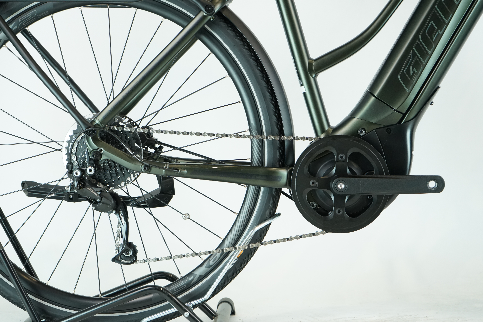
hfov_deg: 28.8
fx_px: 939
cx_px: 242
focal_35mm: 70
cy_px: 161
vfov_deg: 19.5
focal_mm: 70
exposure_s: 1/200
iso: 2000
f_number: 5.6
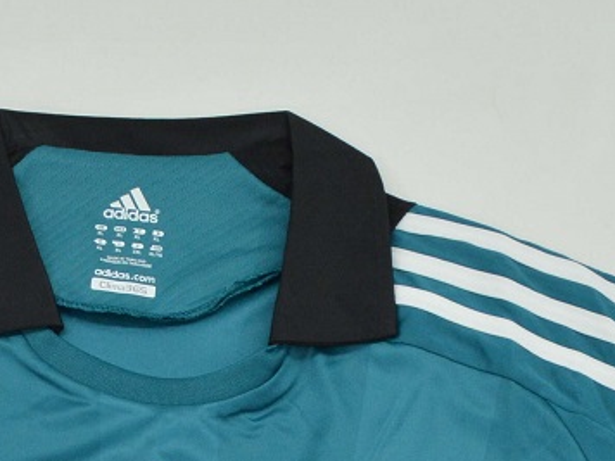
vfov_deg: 8.9
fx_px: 2726
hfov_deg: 12.8
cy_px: 1012
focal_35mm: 153
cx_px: 191
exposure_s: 1/200
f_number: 8
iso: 400
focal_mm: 21
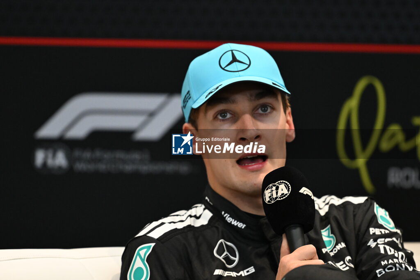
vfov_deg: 2.3
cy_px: 140
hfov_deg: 3.4
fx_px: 6997
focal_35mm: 600
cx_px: 210
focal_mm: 400
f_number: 2.8
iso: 2500
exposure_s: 1/1000
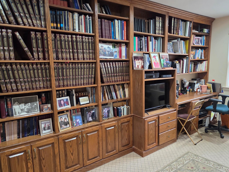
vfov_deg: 53.1
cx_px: 126
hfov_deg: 67.1
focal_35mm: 26
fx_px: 172
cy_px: 88
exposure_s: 1/120
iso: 640
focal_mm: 5.4
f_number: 1.8
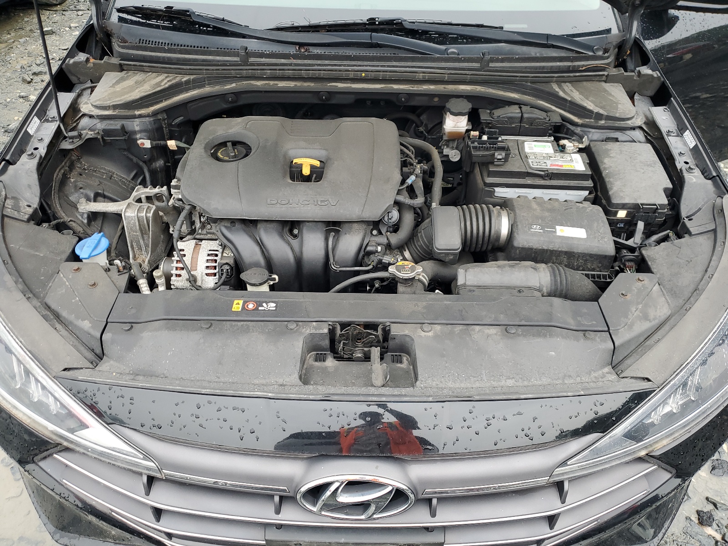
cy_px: 273
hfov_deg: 67.3
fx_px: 547
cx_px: 364
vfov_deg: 53.1
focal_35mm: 26
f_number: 1.5
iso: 57
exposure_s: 1/120
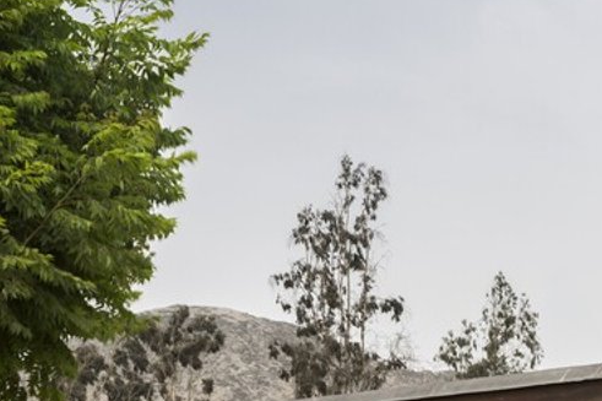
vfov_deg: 3.2
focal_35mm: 428
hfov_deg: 4.8
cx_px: 734
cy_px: 548
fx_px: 7154
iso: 100
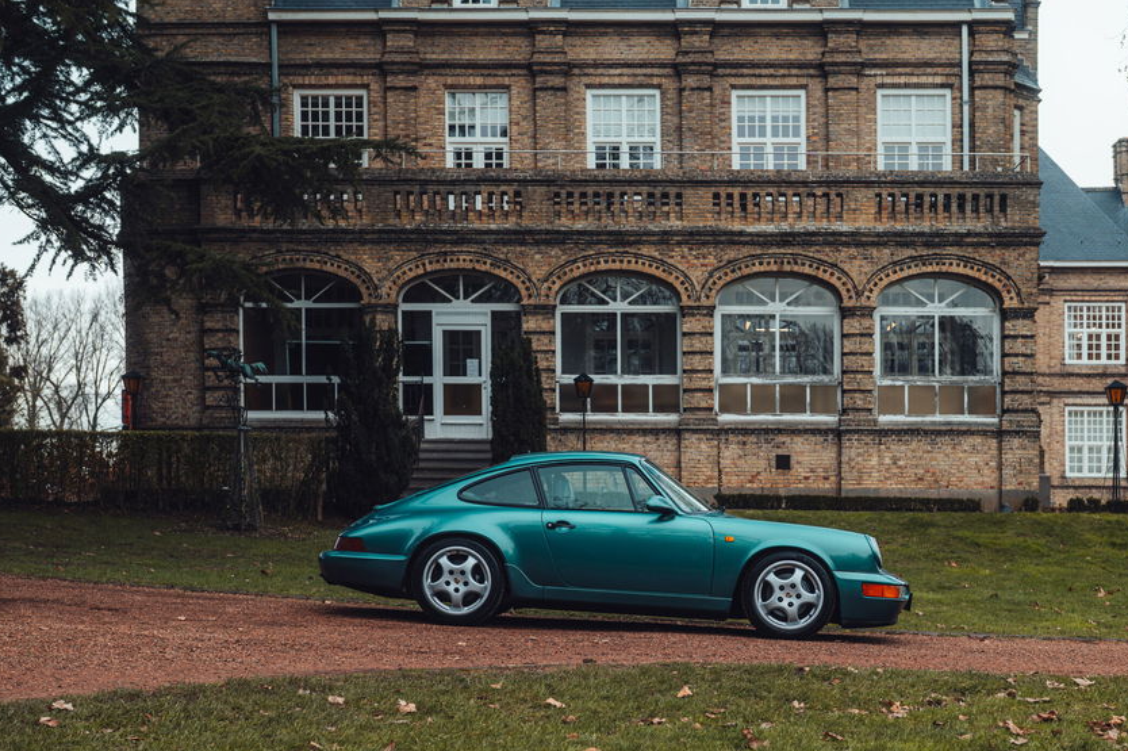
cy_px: 446
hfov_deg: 36.8
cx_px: 628
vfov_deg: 25.0
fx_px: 1691
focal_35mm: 54
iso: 400
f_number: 4.5
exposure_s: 1/100
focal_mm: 44
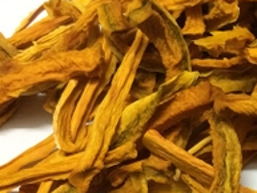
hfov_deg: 25.3
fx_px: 535
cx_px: 276
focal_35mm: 72
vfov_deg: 20.4
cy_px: 113
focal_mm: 4.15
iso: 250
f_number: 2.2
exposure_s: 1/20
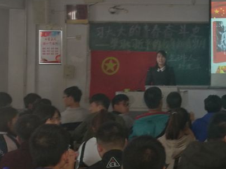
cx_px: 210
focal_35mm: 87
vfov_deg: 16.9
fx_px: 567
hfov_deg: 21.9
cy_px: 44
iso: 80
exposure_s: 1/50
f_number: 2.2
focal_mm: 4.5
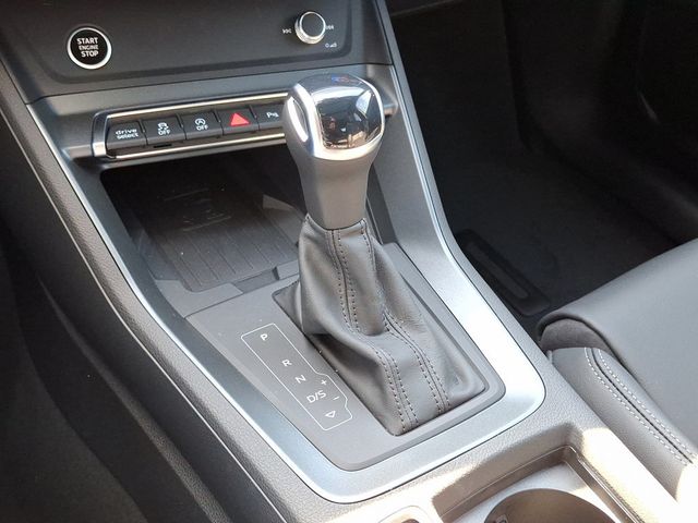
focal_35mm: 25
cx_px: 349
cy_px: 262
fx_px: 504
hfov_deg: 69.4
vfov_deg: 54.9
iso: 238
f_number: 1.8
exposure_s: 1/120
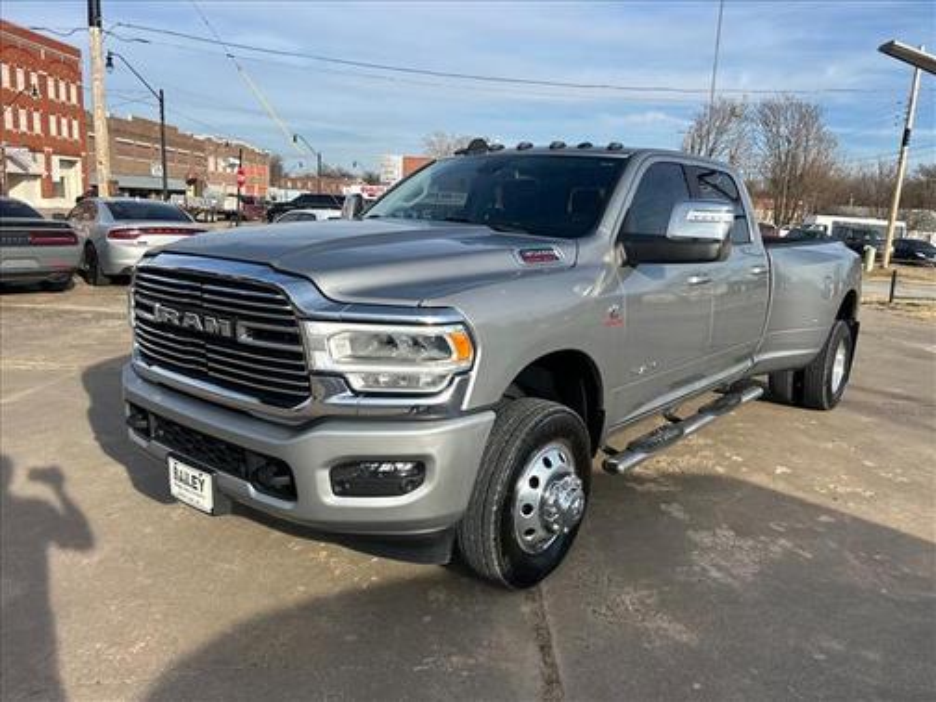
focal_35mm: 26
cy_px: 351
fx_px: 703
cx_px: 468
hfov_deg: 67.3
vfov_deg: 53.1
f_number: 1.5
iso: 50
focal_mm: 5.7
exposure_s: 1/3165
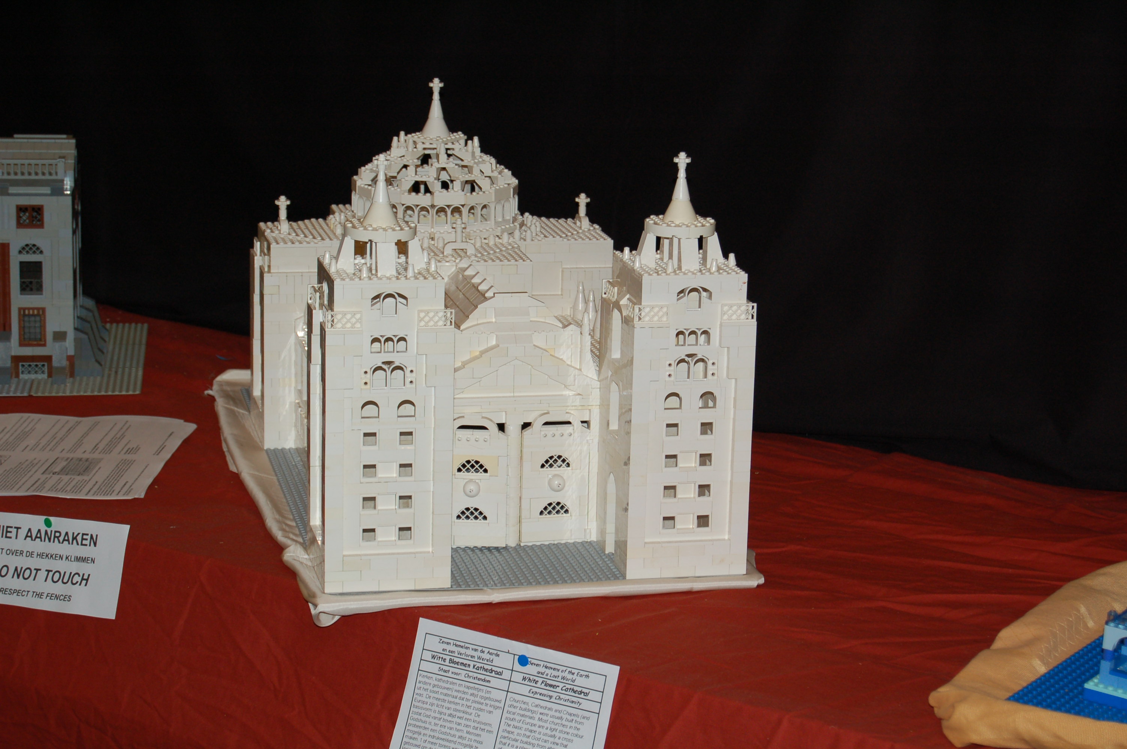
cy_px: 374
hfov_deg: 24.6
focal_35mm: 82
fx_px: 2580
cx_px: 564
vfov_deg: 16.5
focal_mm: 55
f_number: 5.6
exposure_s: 1/60
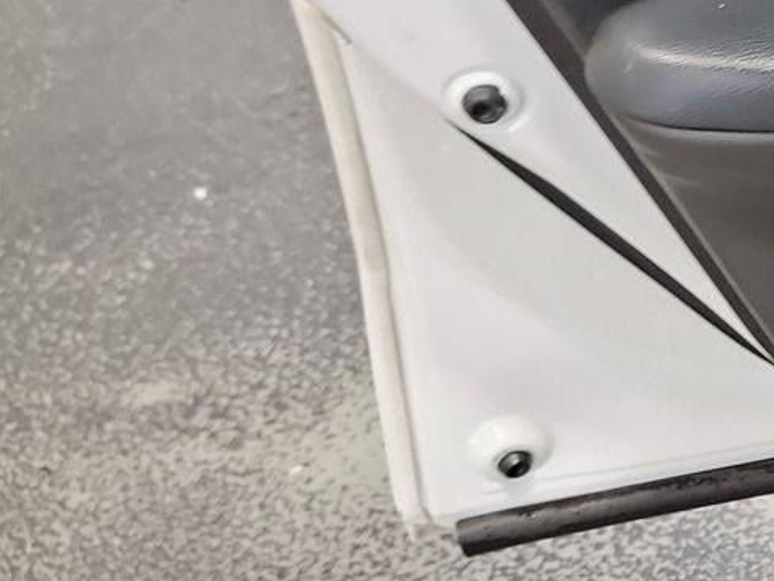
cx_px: 1247
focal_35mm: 79
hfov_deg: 20.2
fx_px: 1767
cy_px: 91
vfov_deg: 18.5
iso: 762
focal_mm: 6.7
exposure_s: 1/14
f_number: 1.8
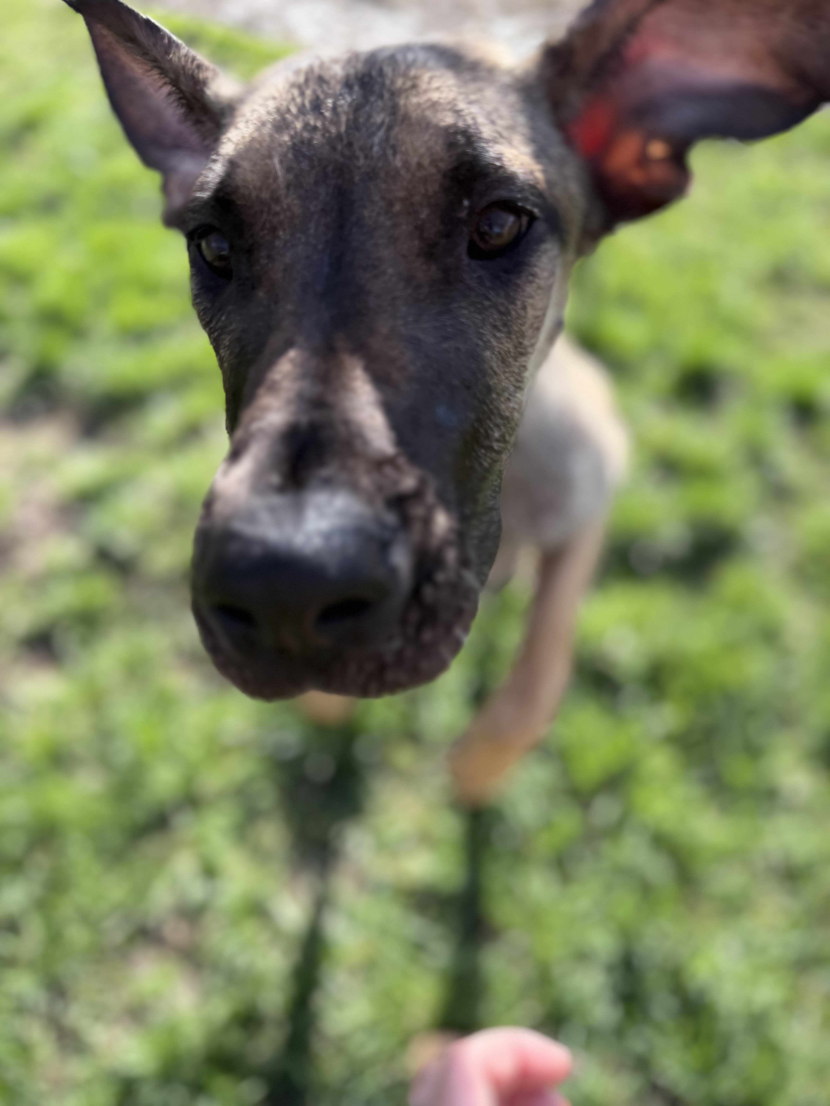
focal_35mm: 24
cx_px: 415
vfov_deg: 71.6
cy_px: 553
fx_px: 767
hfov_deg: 56.8
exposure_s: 1/858
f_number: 1.78
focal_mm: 6.76
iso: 80
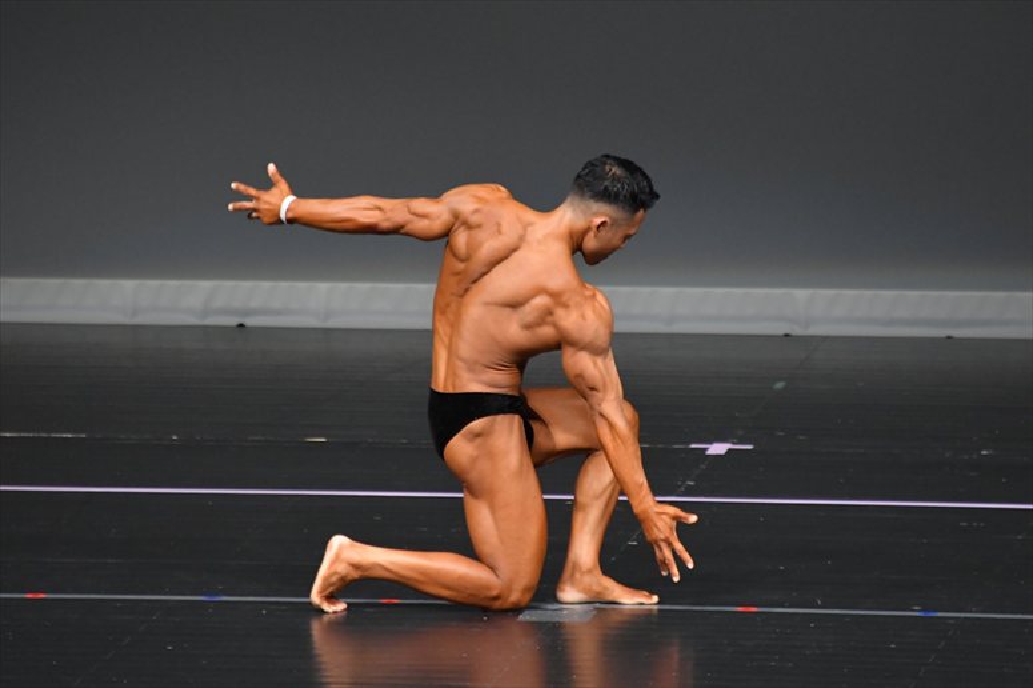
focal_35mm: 450
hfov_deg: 4.6
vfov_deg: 3.1
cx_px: 516
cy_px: 344
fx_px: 12906
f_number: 5.6
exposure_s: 1/400
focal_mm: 300
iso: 4000
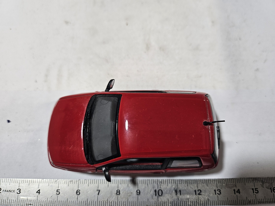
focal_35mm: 24
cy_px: 103
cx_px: 138
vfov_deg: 56.8
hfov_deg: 71.6
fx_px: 191
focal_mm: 5
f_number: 1.8
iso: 100
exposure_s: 1/100
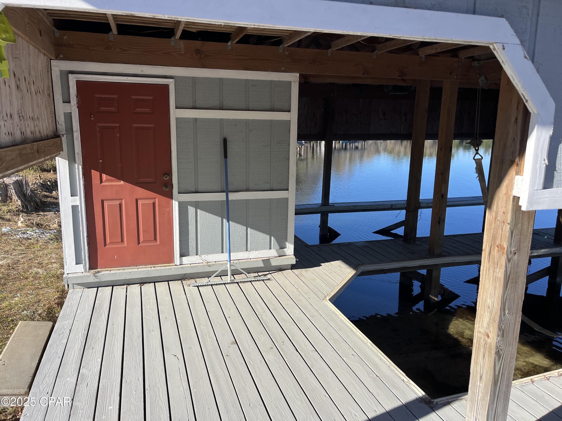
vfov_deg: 53.1
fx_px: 422
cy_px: 210
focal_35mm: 26
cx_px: 281
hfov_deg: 67.3
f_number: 1.6
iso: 50
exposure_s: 1/1802
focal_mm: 5.1
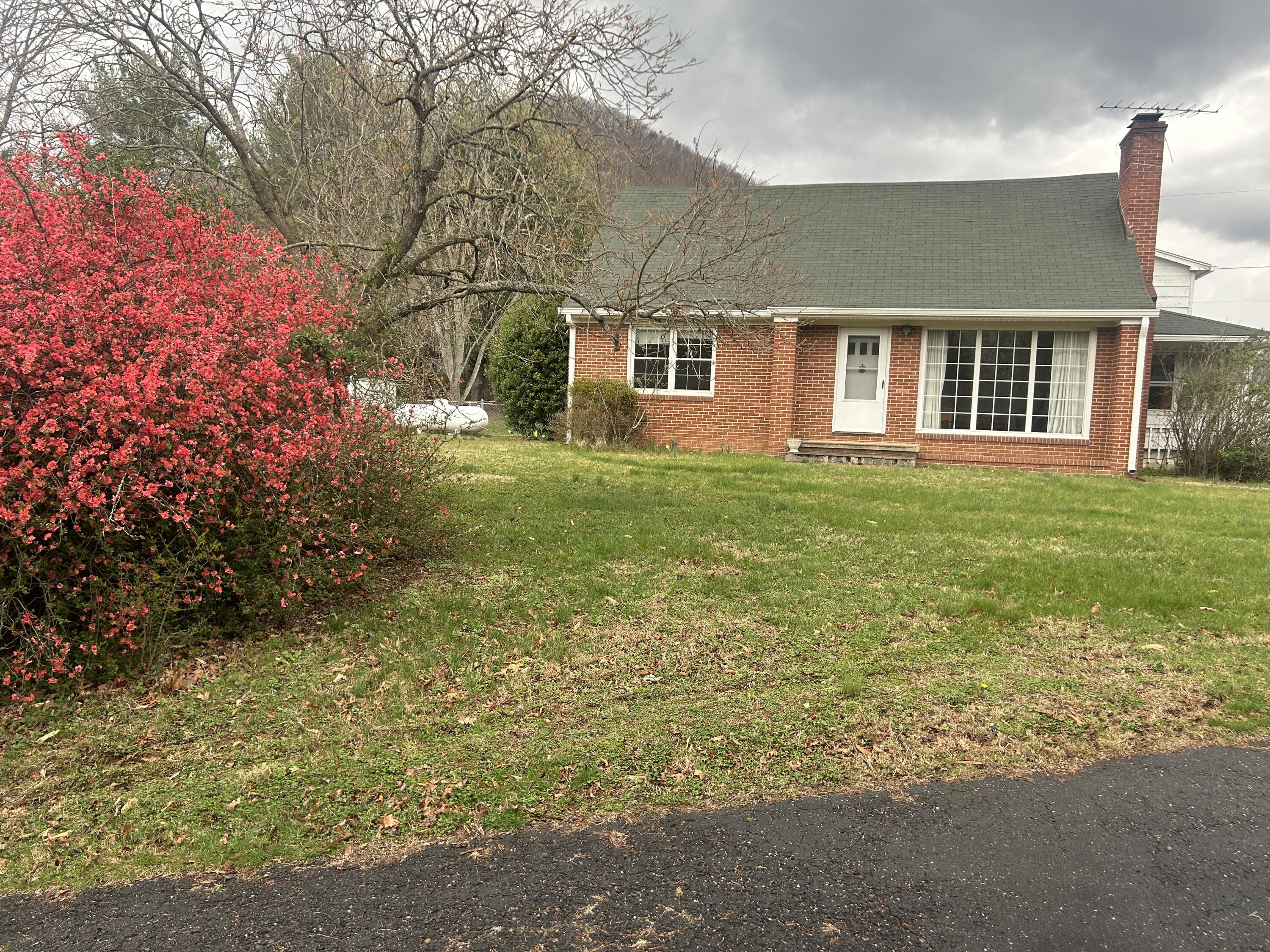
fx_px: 954
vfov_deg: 53.1
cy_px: 476
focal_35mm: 26
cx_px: 635
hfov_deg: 67.3
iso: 50
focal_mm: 5.7
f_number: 1.5
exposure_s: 1/563
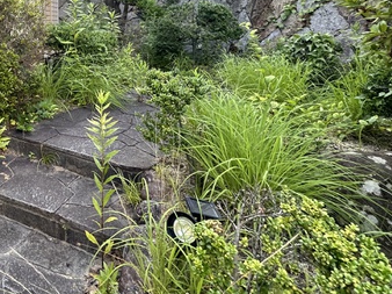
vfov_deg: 43.9
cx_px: 30
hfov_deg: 53.0
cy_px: 30
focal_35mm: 29
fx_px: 328
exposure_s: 1/99
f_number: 2.2
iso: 80
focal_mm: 2.22
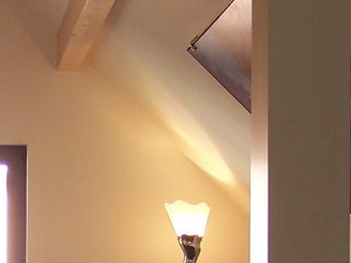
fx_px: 1409
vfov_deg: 10.3
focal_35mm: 139
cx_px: 47
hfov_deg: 14.1
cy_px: 393
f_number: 2.8
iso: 80
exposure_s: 1/30
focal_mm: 6.3
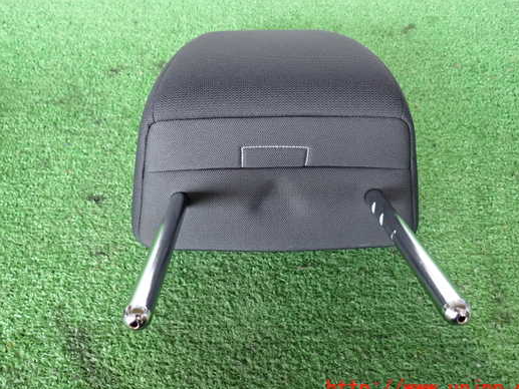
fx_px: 435
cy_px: 176
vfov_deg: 48.2
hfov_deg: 61.6
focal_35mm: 29
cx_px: 252
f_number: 2
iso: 250
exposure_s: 1/30
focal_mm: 4.5
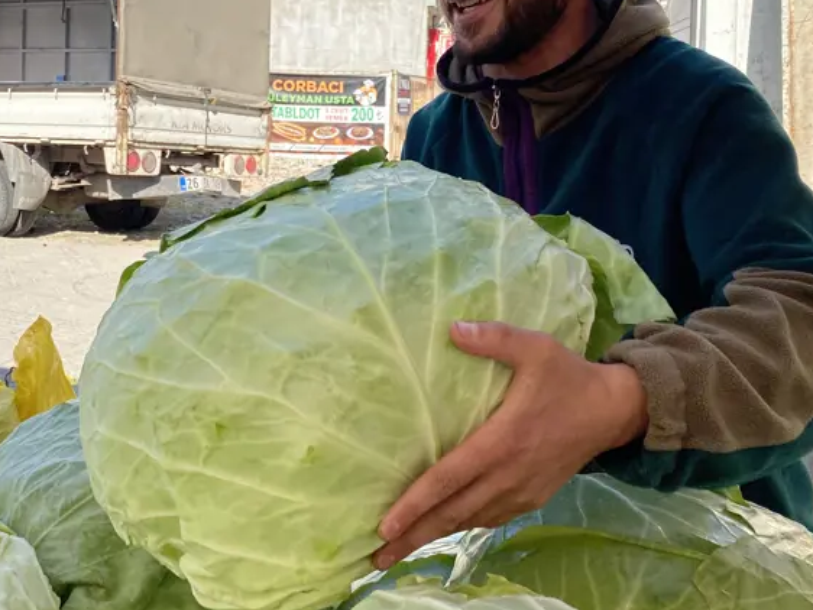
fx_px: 1010
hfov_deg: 43.8
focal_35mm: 43
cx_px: 414
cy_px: 215
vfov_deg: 33.4
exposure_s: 1/2141
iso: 32
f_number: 1.8
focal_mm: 4.25
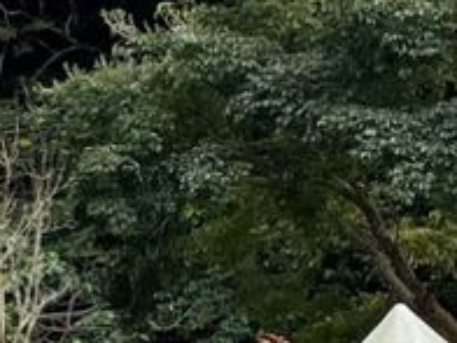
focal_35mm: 199
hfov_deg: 8.4
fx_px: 2627
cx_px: -916
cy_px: 164
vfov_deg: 7.5
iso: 32
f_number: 1.6
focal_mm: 4.2
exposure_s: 1/2053
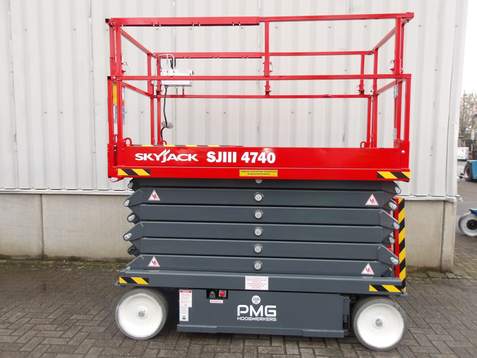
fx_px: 372
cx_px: 238
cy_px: 179
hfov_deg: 65.3
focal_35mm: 27
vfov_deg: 51.4
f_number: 3
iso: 100
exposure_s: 1/46
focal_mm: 4.9
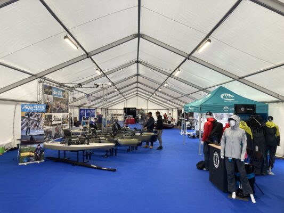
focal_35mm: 28
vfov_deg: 49.8
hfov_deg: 63.4
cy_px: 106
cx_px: 142
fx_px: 230
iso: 40
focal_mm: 3.99
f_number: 1.8
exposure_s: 1/103
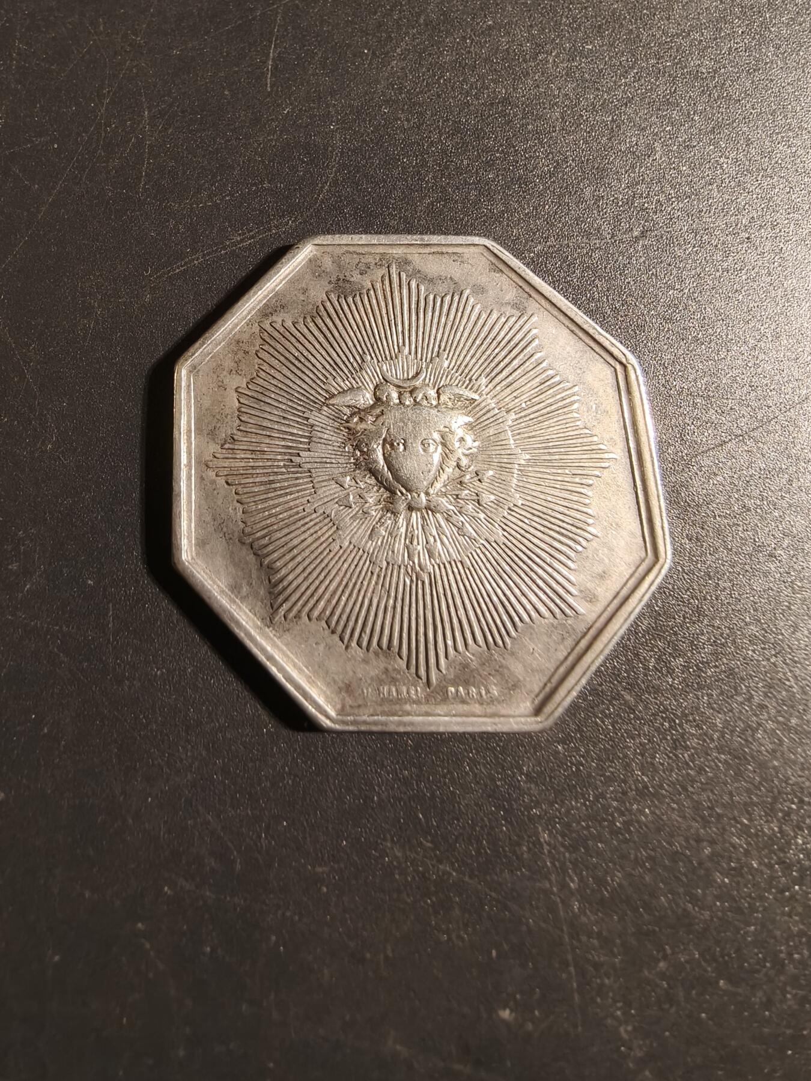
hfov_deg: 58.9
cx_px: 406
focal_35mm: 23
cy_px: 540
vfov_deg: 73.9
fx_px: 718
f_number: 2
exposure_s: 1/100
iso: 200
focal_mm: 2.32
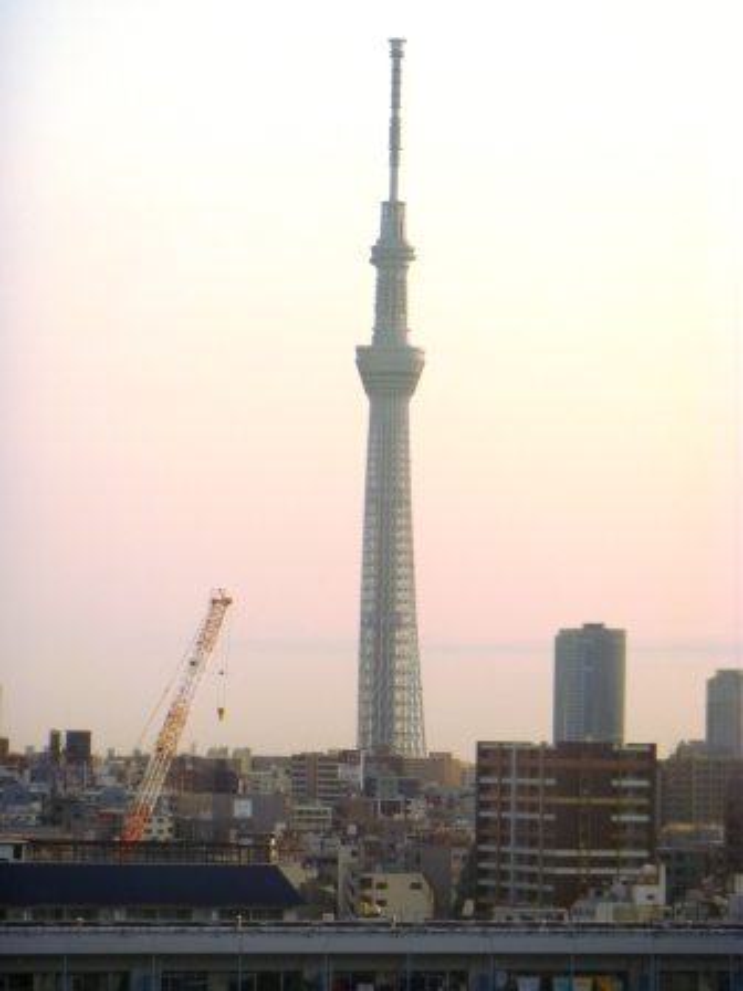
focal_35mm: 140
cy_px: 496
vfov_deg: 14.1
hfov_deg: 10.6
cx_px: 372
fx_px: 4007
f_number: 7.1
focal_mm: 25.2
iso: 80
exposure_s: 1/200
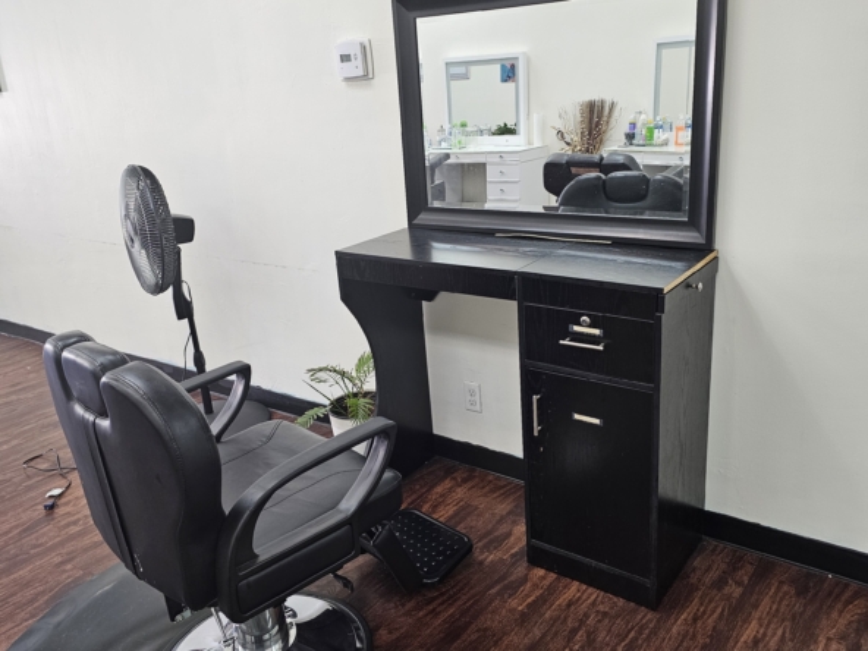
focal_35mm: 23
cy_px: 326
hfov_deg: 73.9
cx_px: 434
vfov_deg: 58.9
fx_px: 577
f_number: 1.7
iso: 125
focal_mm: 6.3
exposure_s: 1/120
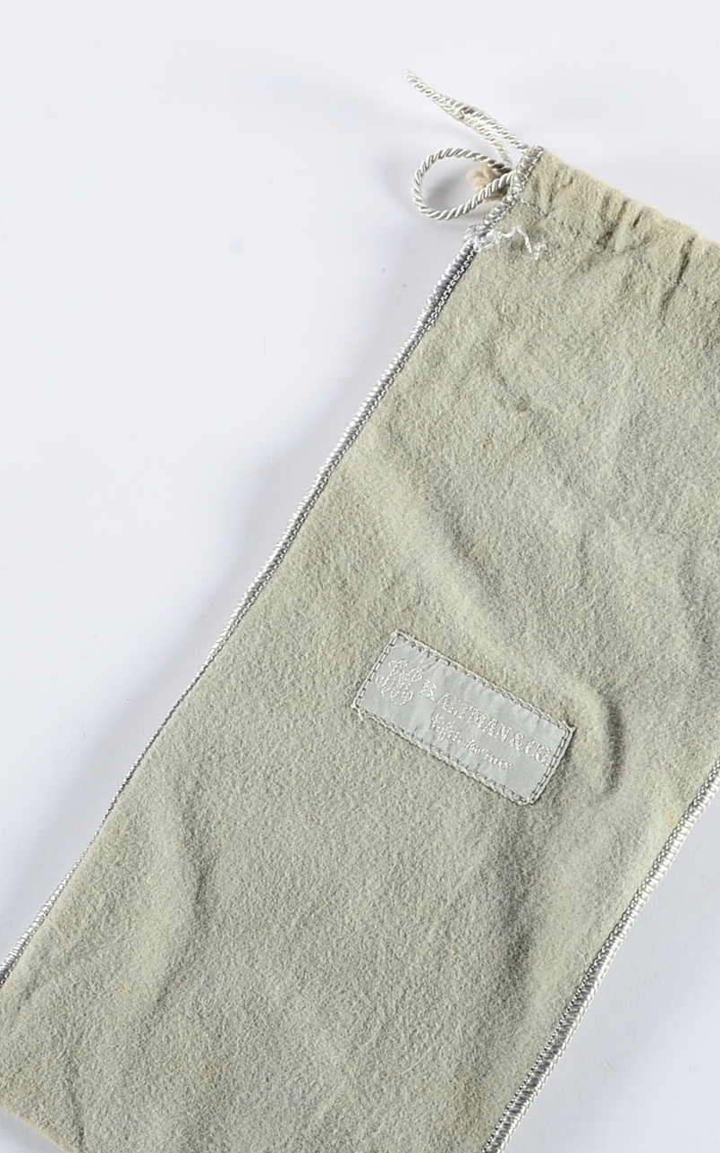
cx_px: 402
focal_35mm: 73
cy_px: 713
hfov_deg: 17.9
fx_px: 2291
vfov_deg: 28.1
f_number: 14
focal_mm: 25
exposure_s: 1/200
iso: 100
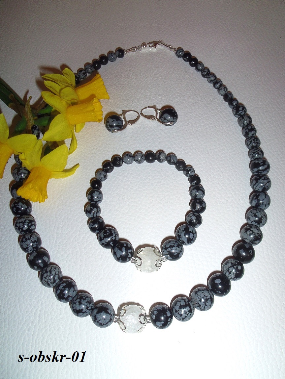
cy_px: 190
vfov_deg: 63.4
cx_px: 142
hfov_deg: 49.7
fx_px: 307
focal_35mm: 28
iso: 64
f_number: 3.9
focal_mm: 5.1
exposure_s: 1/45
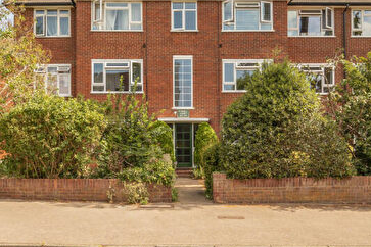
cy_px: 57
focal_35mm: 27
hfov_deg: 67.1
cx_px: 161
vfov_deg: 46.0
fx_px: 278
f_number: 8
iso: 200
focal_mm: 14
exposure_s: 1/200
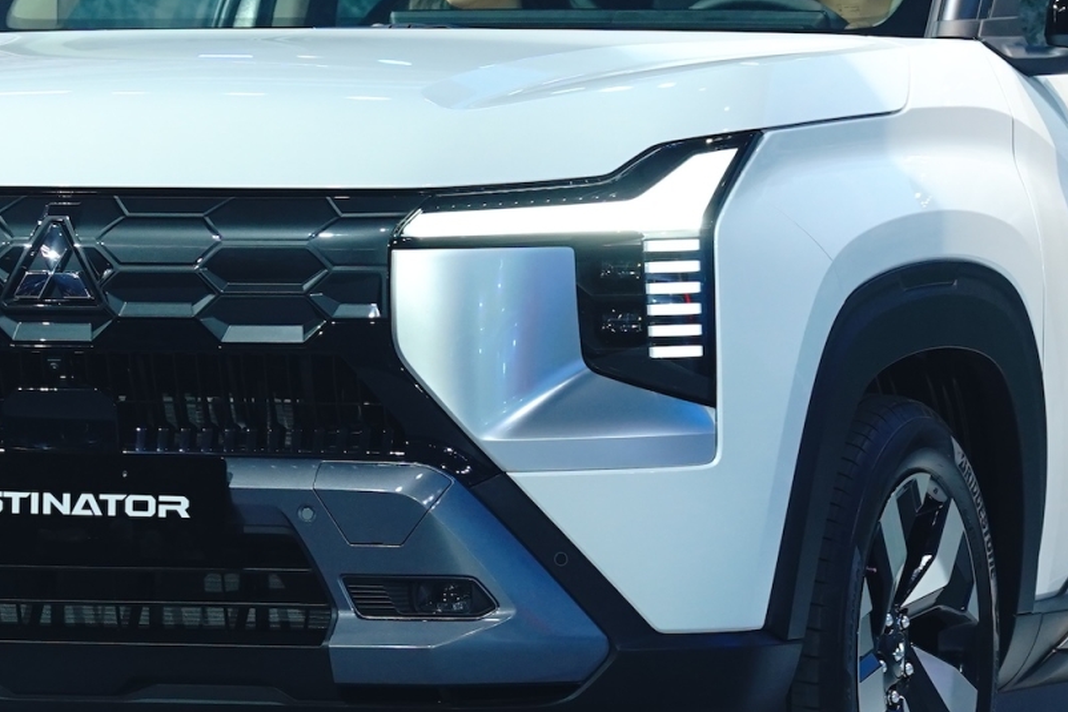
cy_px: 150
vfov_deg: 3.6
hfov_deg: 5.4
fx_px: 11364
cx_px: 533
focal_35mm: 383
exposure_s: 1/400
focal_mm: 128
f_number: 4.5
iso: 1000
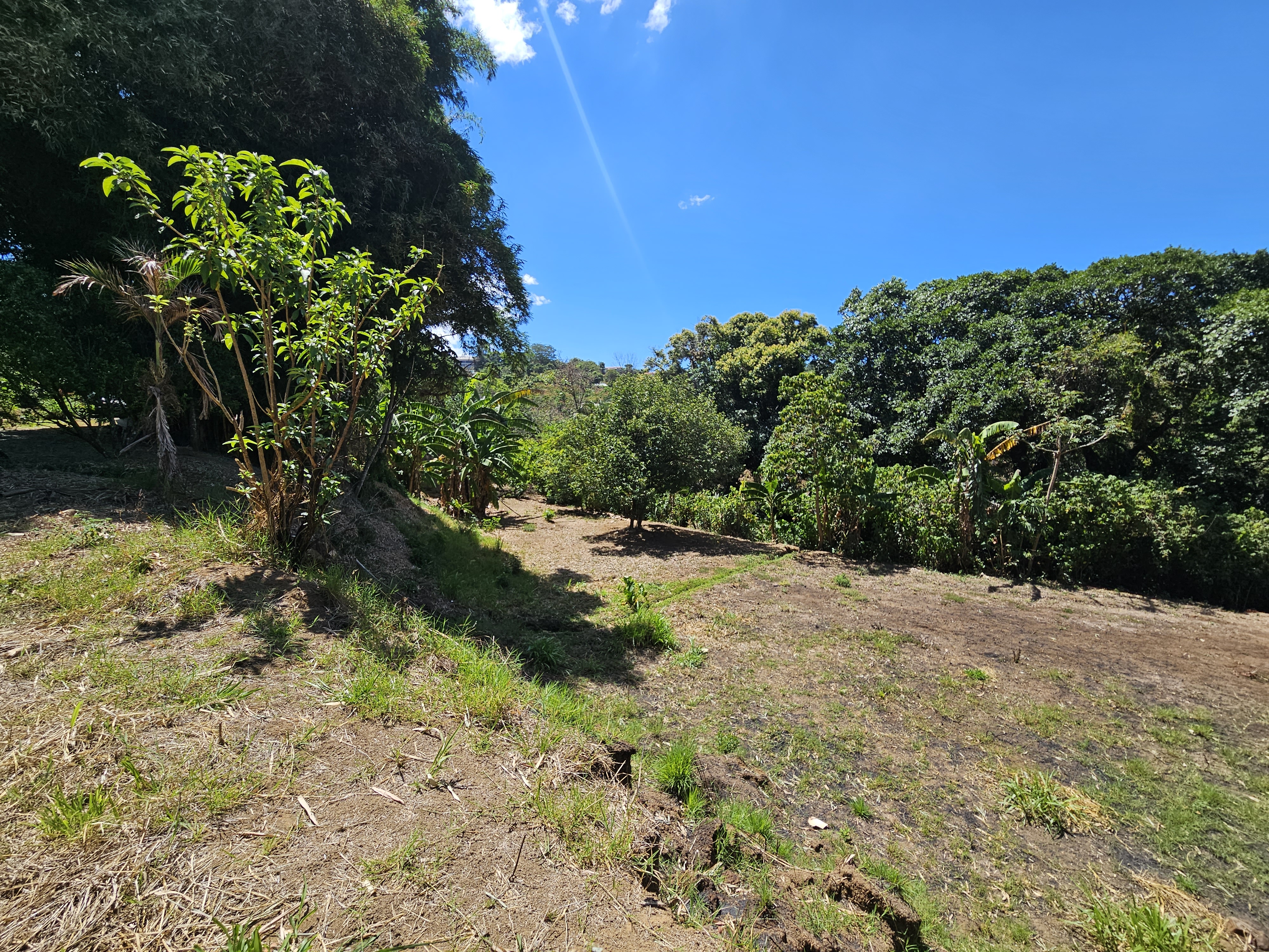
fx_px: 477
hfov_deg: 106.2
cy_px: 476
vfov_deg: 89.9
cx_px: 634
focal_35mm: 13
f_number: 2.2
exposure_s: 1/1559
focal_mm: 2.2
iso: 50
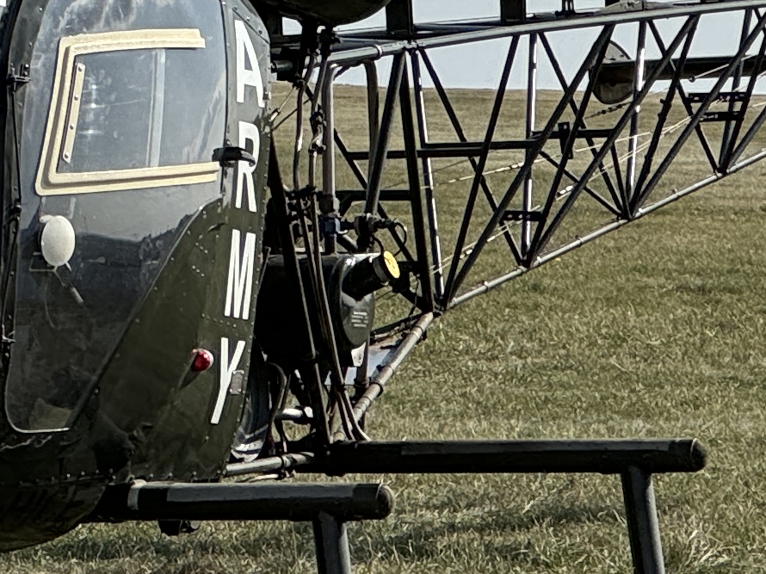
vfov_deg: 4.3
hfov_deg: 5.6
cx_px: -256
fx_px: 7721
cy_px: -3
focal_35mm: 349
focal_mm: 9
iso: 25
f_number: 2.8
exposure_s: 1/1488
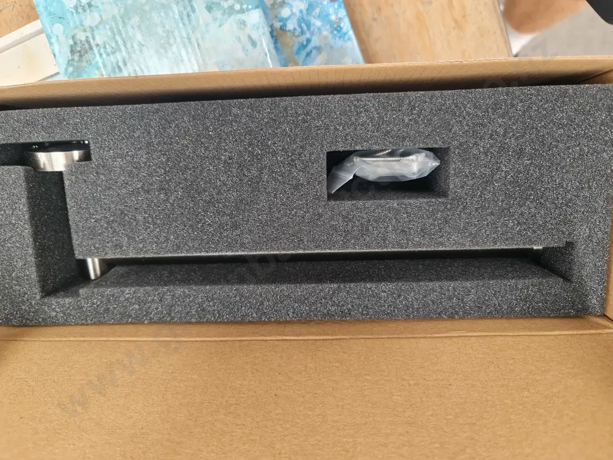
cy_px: 230
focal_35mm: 25
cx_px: 306
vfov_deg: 54.9
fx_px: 443
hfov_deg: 69.4
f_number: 1.8
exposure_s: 1/60
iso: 200
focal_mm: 7
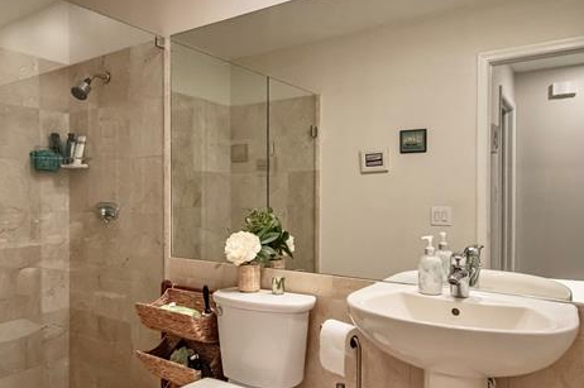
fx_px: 421
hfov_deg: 69.1
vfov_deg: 49.4
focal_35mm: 26
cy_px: 200
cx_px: 252
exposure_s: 1/400
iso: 3200
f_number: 4.5
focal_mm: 10
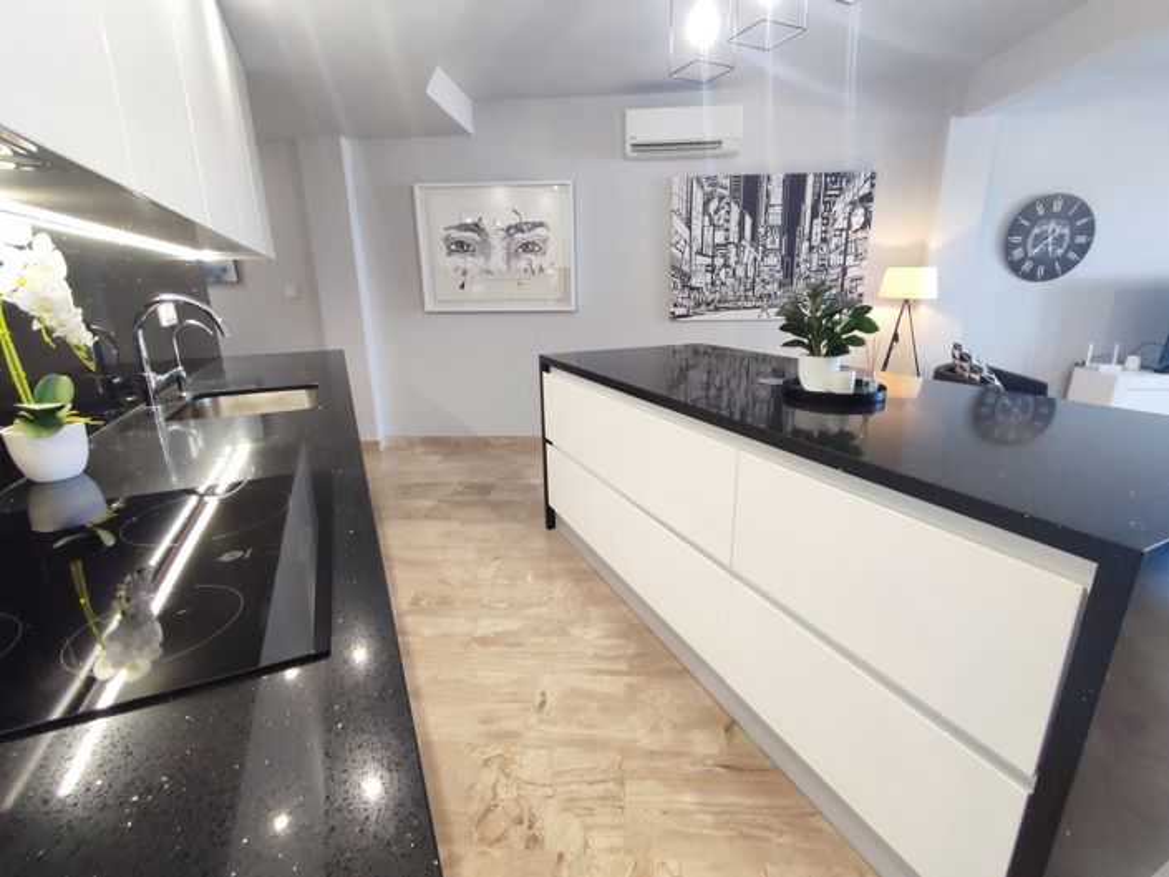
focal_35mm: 16
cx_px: 584
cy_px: 438
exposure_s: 1/50
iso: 208
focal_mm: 1.65
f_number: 2.2
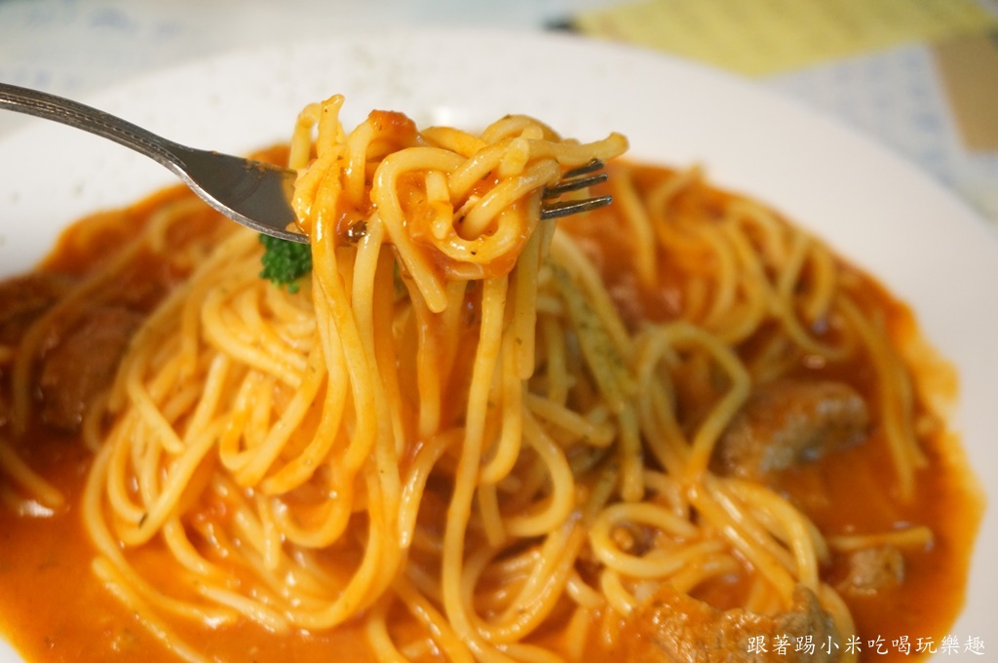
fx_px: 1370
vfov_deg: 27.2
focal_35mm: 50
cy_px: 332
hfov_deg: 40.0
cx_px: 499
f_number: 5
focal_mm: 33
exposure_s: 1/60
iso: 1600
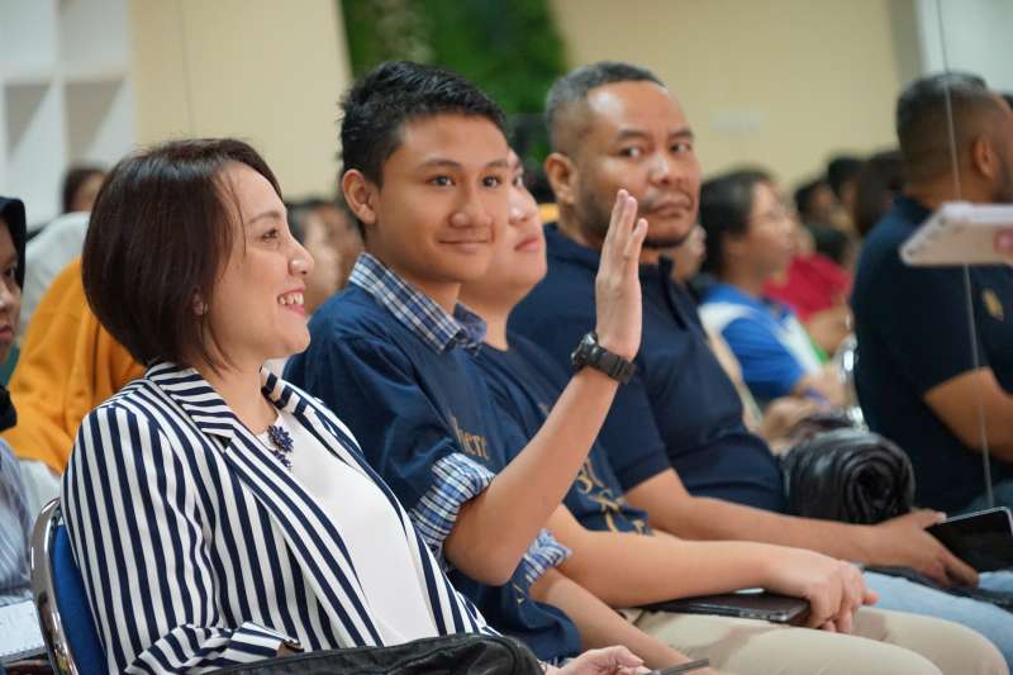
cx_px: 506
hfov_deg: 11.7
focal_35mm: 175
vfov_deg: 7.8
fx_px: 4923
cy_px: 338
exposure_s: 1/100
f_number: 6.3
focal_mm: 175
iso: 6400
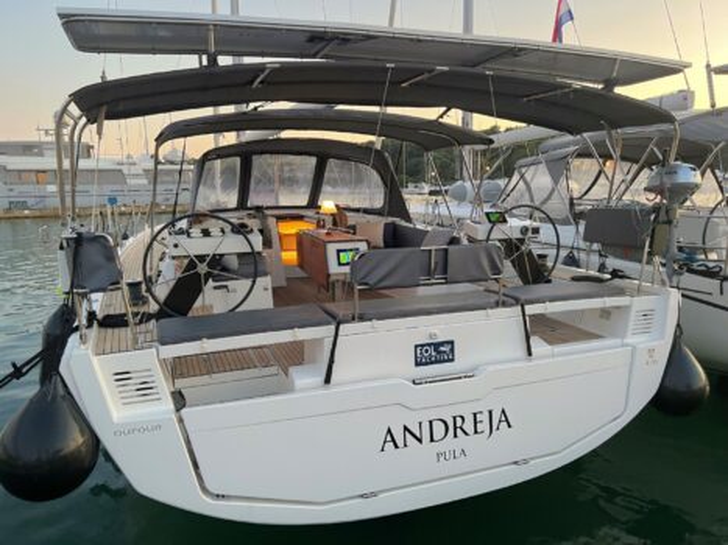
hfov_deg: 67.3
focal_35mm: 26
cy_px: 272
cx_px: 364
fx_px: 547
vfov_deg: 53.0
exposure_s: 1/60
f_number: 1.5
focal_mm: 5.7
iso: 160
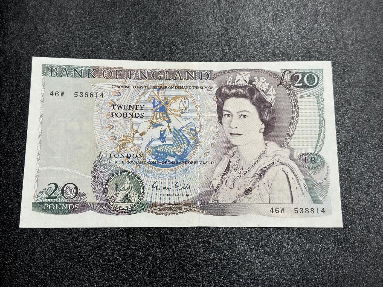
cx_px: 192
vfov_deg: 30.3
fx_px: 531
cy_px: 144
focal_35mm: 48
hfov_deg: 39.7
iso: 80
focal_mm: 6.86
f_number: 1.78
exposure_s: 1/50
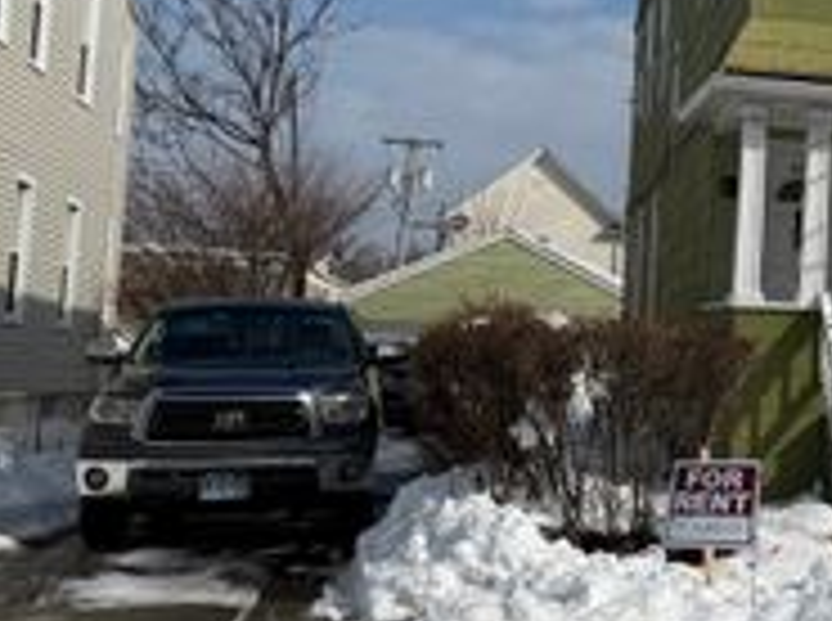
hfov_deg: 26.8
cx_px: 971
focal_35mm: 65
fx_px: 1559
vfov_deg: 22.4
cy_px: 196
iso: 80
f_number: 1.78
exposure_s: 1/11905
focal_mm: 6.76
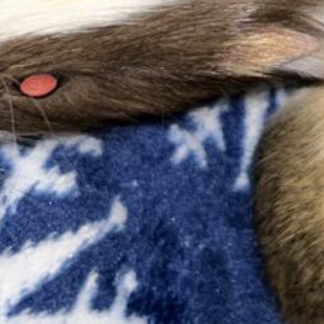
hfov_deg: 11.8
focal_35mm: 142
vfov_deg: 11.9
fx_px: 1504
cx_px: 457
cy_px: -107
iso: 32
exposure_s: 1/16
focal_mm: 5.7
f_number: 1.5
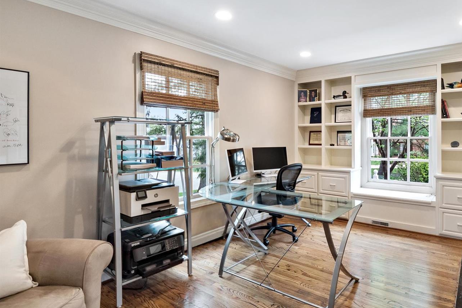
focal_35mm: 20
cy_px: 139
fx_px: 257
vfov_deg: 61.8
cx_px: 288
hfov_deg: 82.4
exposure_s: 1/80
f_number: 8
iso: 400
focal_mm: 8
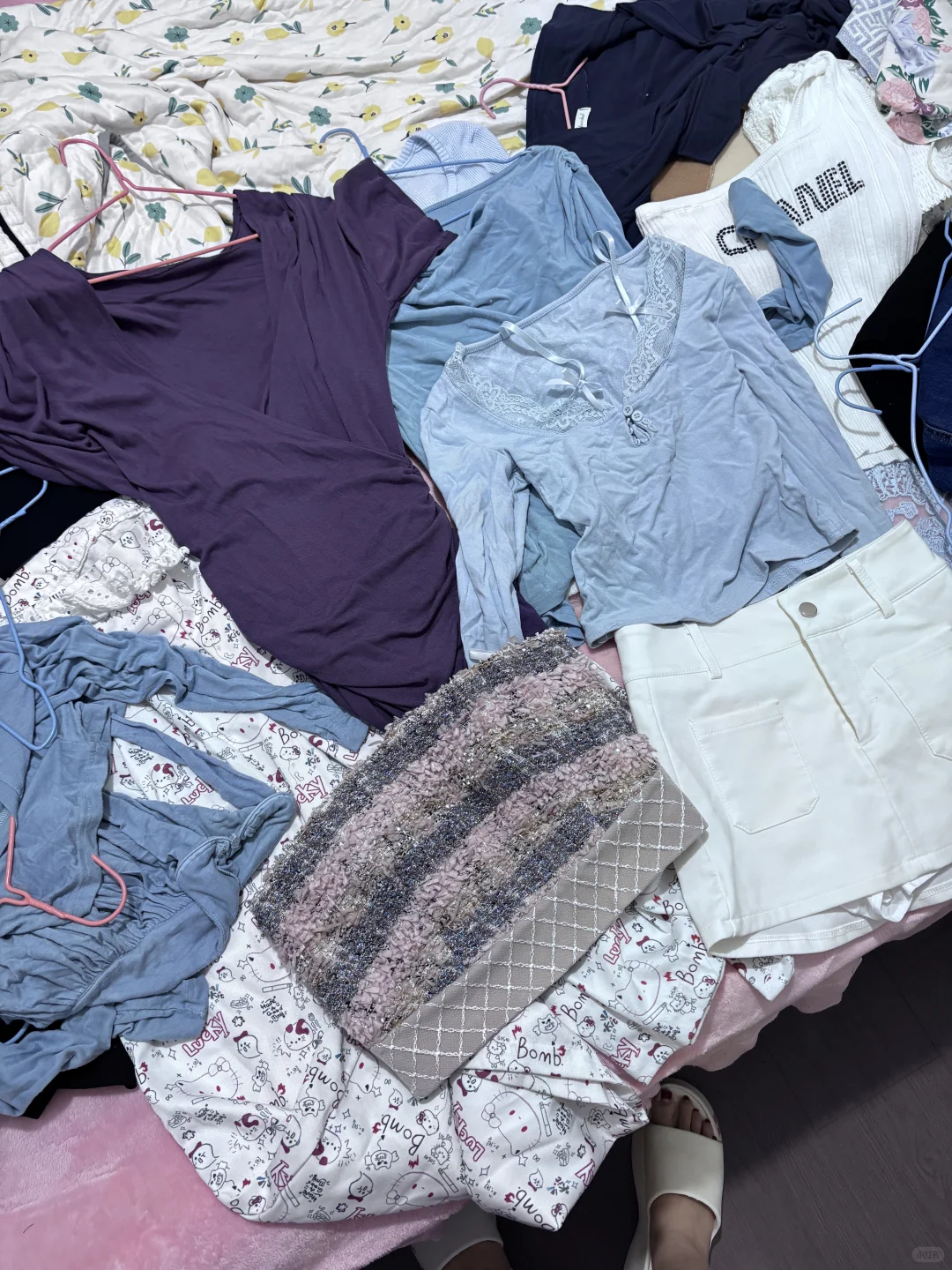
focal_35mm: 26
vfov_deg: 67.3
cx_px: 476
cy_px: 635
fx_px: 953
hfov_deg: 53.1
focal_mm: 5.96
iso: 250
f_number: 1.6
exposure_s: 1/50
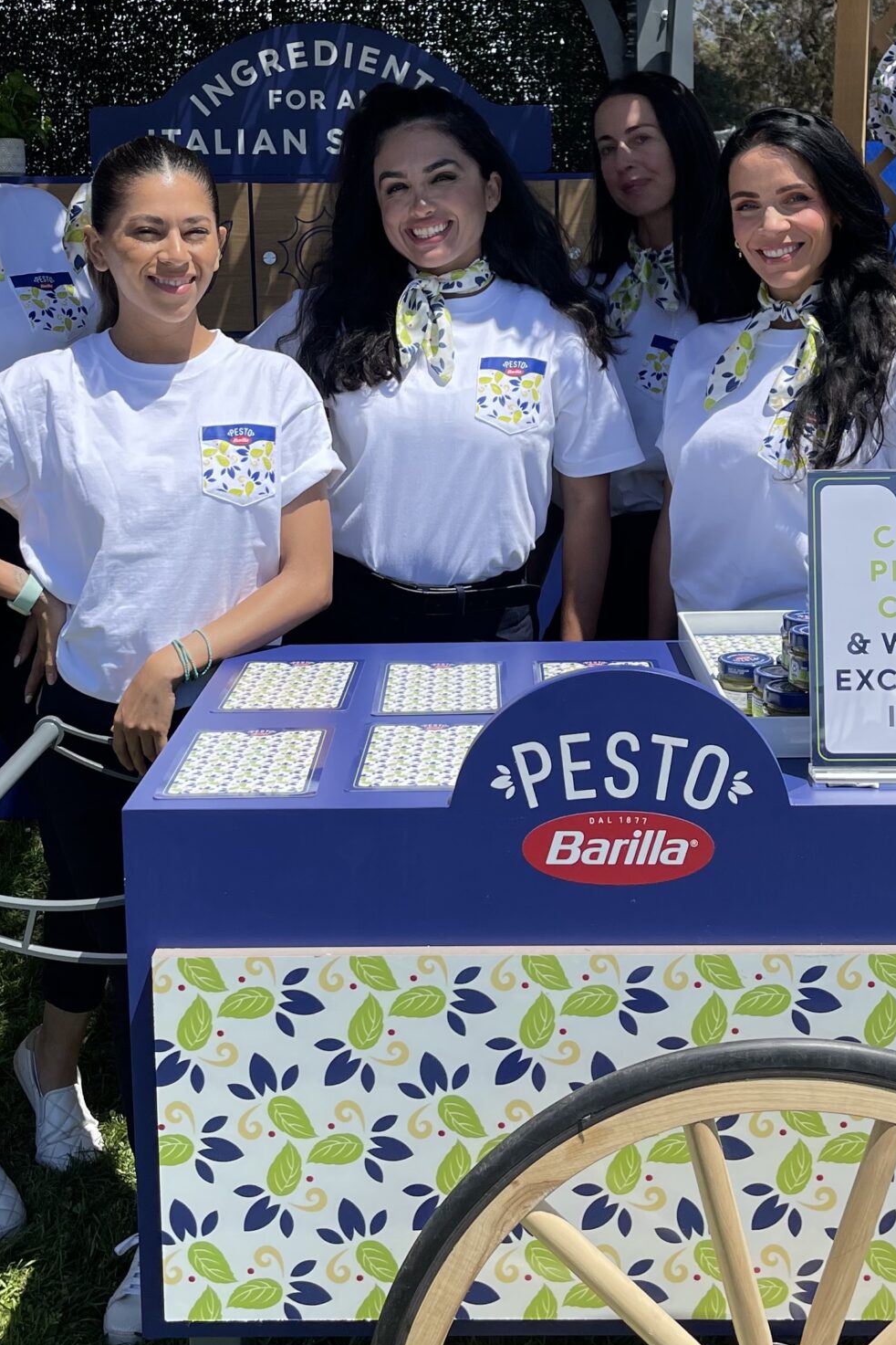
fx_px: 1755
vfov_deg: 41.5
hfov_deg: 28.6
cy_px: 473
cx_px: 495
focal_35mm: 47
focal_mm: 5.1
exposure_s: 1/6579
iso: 50
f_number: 1.6
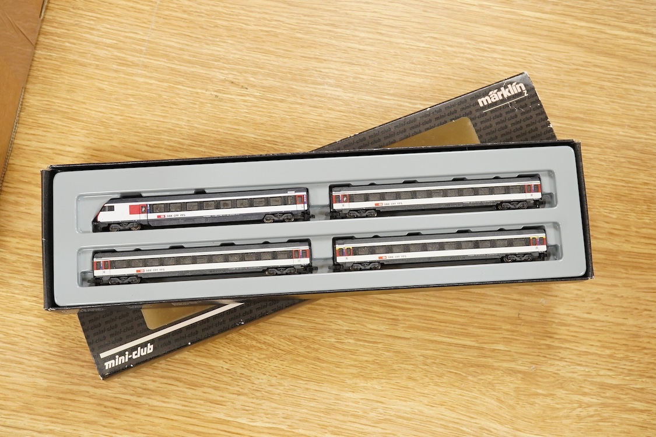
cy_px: 218
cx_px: 328
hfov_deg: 43.6
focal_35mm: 45
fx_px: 820
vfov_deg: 29.9
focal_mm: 30
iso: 2500
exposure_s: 1/80
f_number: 10
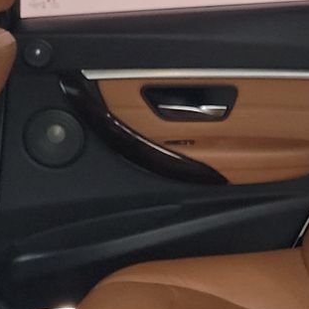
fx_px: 1101
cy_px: 179
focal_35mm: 109
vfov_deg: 16.0
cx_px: 265
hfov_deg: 15.8
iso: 907
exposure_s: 1/24
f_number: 1.8
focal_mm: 6.7
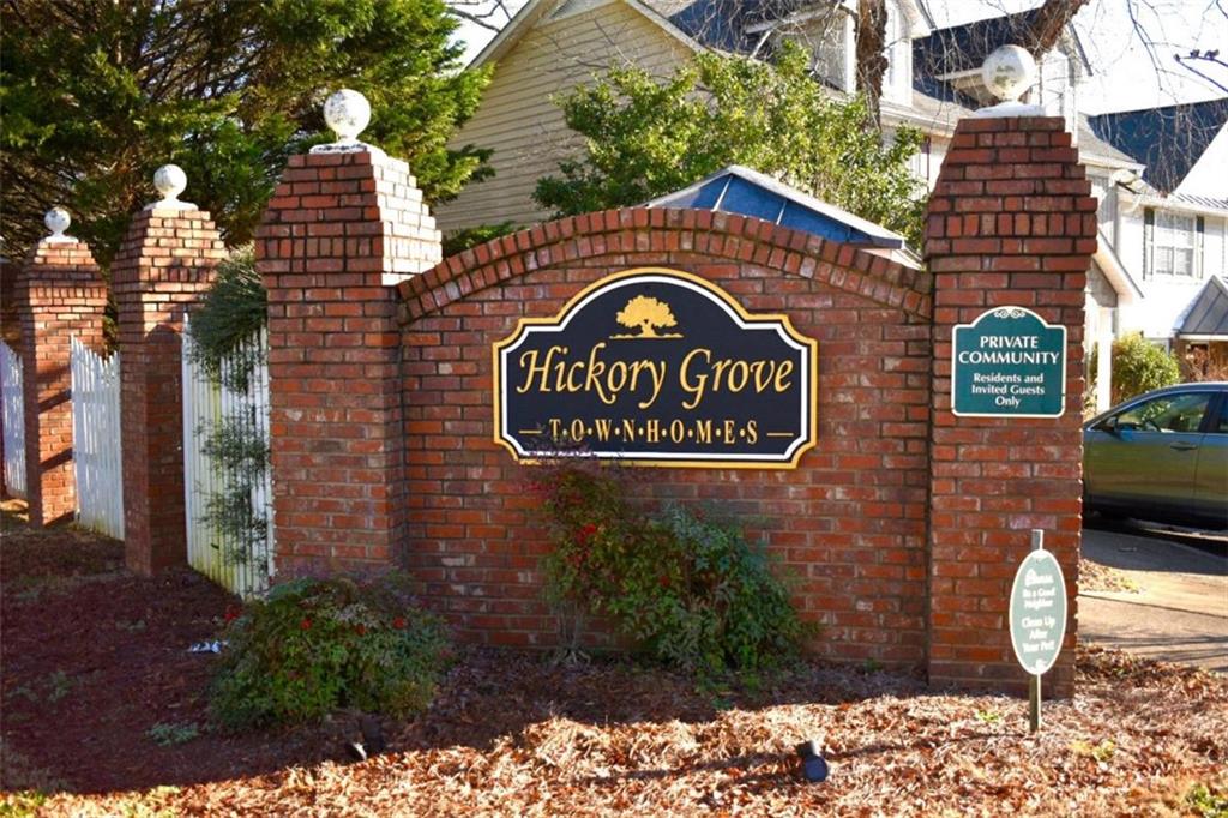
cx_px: 614
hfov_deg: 55.1
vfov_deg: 38.3
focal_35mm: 34
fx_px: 1176
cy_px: 409
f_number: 4
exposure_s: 1/1000
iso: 400
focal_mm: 23
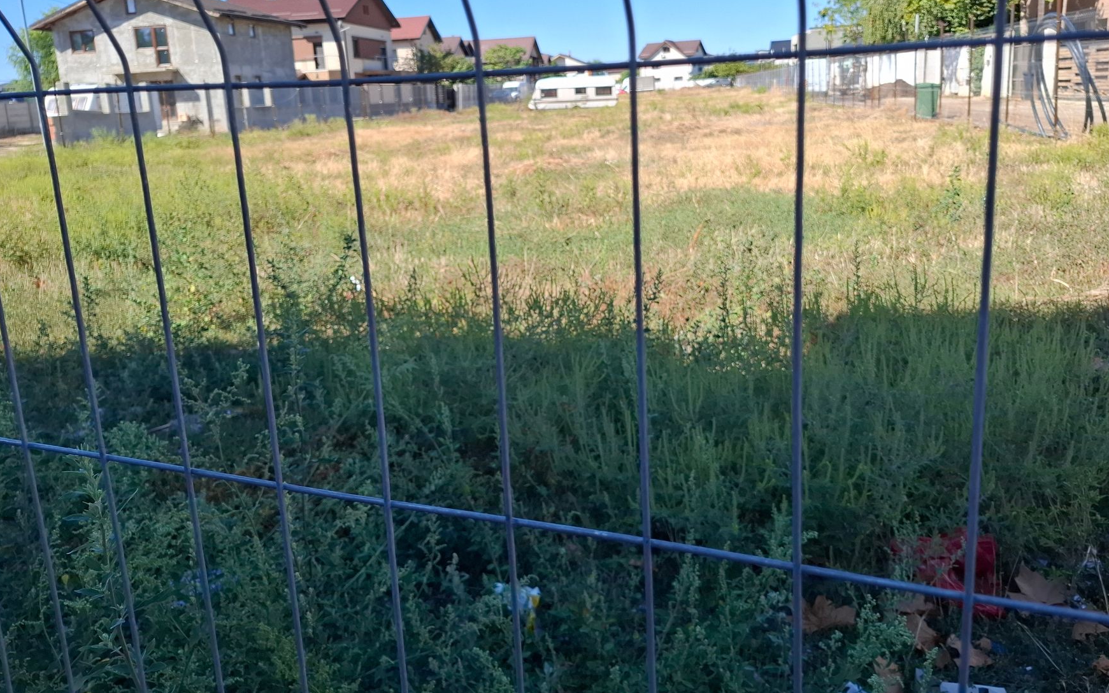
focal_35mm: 28
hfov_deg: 66.5
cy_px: 291
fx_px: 846
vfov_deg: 44.4
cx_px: 562
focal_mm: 5.54
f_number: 1.8
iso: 50
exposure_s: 1/1185
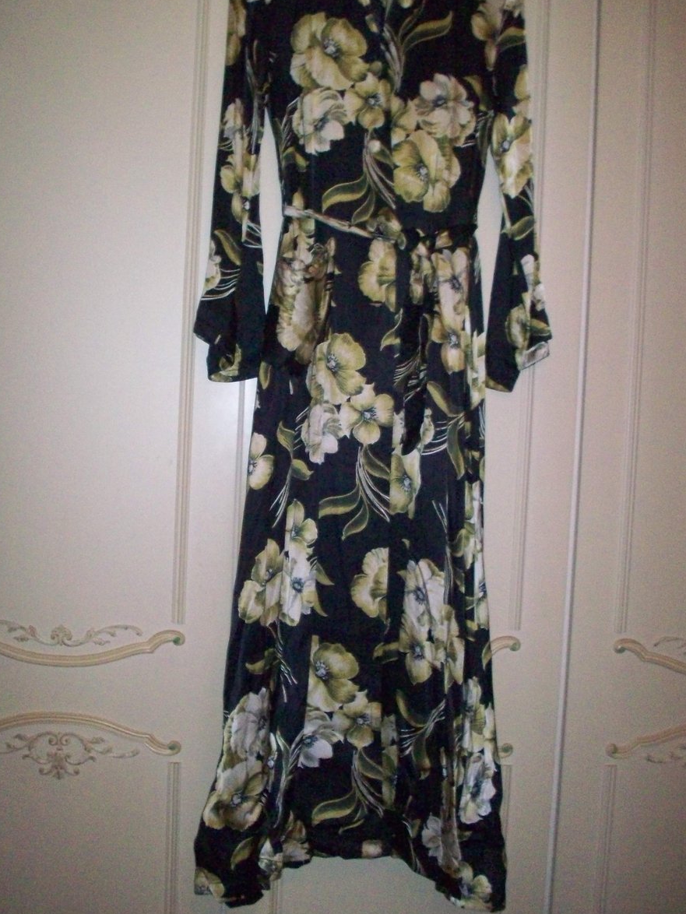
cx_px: 308
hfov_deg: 34.3
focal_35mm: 42
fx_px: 1109
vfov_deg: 44.7
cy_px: 415
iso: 400
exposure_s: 1/128
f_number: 2.8
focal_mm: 6.2
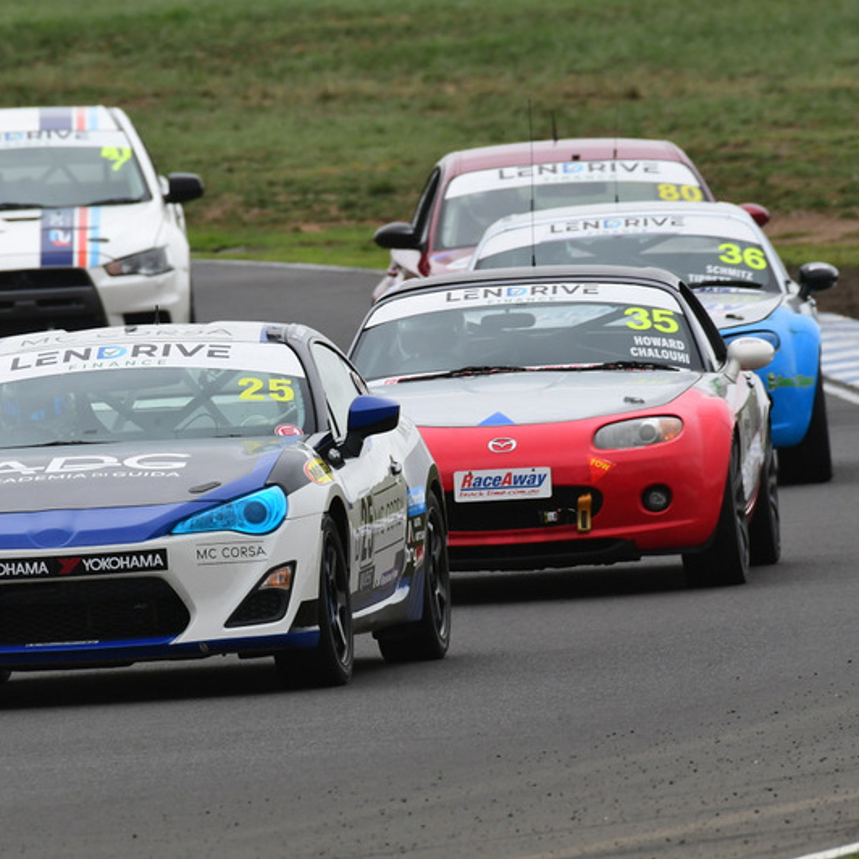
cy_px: 430
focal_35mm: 921
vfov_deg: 1.9
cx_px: 328
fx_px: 25857
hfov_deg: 1.9
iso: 640
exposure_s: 1/640
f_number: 10
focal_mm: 480
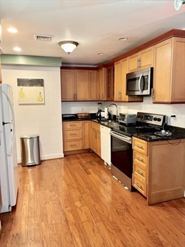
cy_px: 124
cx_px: 92
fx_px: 185
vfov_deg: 67.3
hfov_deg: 53.1
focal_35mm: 26
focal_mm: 5.1
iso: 400
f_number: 1.6
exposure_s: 1/40
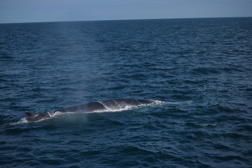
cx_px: 126
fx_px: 577
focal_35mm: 82
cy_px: 84
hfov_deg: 24.6
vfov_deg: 16.6
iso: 200
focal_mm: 55
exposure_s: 1/4000
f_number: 4
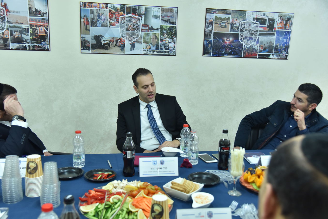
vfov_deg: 34.2
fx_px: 355
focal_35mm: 39
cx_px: 162
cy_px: 111
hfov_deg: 49.5
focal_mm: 38
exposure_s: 1/250
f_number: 4
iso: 1600
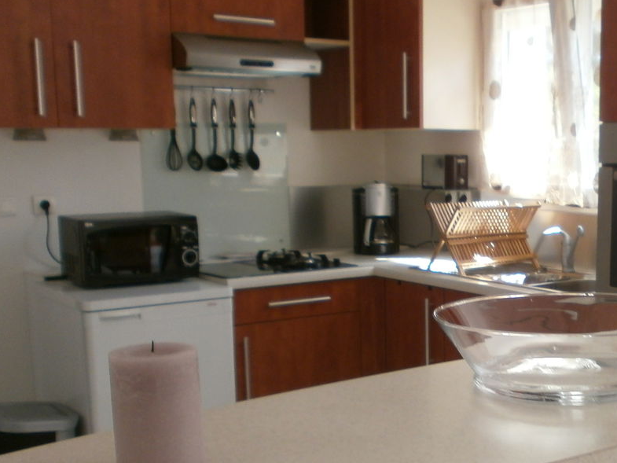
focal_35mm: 55
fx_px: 980
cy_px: 318
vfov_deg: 26.4
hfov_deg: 33.7
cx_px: 513
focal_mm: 4.8
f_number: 2.9
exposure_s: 1/100
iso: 100
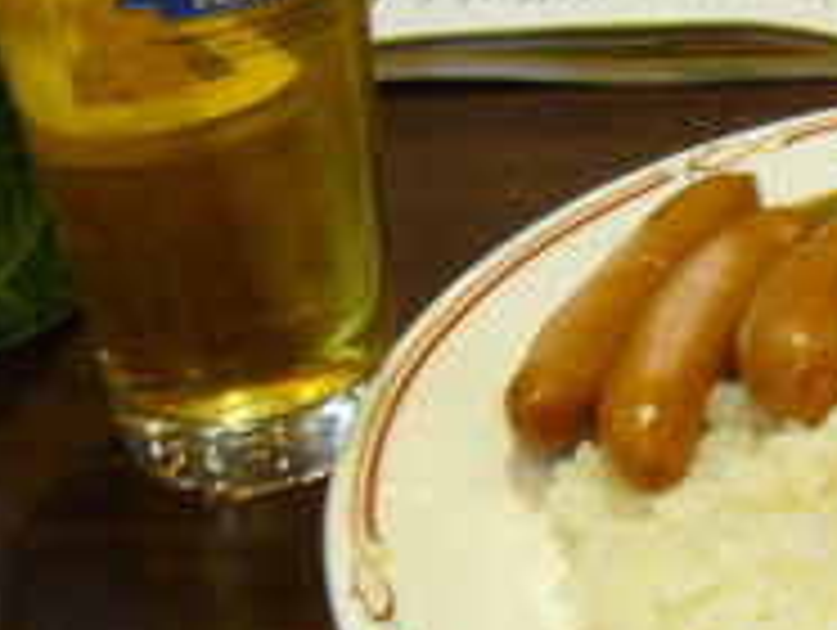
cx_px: 801
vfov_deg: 15.8
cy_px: 349
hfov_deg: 20.3
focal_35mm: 94
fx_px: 2276
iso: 160
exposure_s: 1/13
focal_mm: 5.8
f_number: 2.8
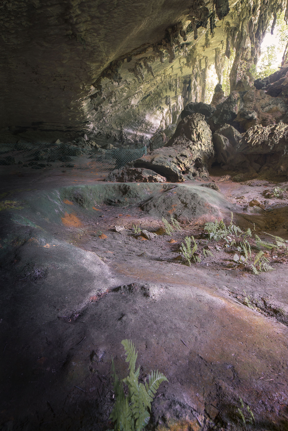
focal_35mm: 20
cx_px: 144
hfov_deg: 62.0
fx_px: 240
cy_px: 216
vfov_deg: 84.0
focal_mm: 20
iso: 250
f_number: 7.1
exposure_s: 1.6
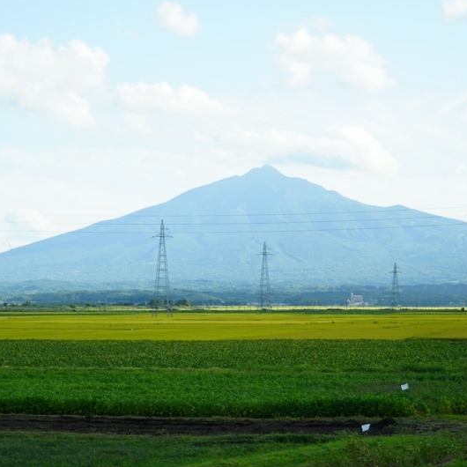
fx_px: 1664
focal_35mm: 109
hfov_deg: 16.0
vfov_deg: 16.0
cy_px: 233
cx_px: 195
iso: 100
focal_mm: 85
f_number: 5.6
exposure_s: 1/100
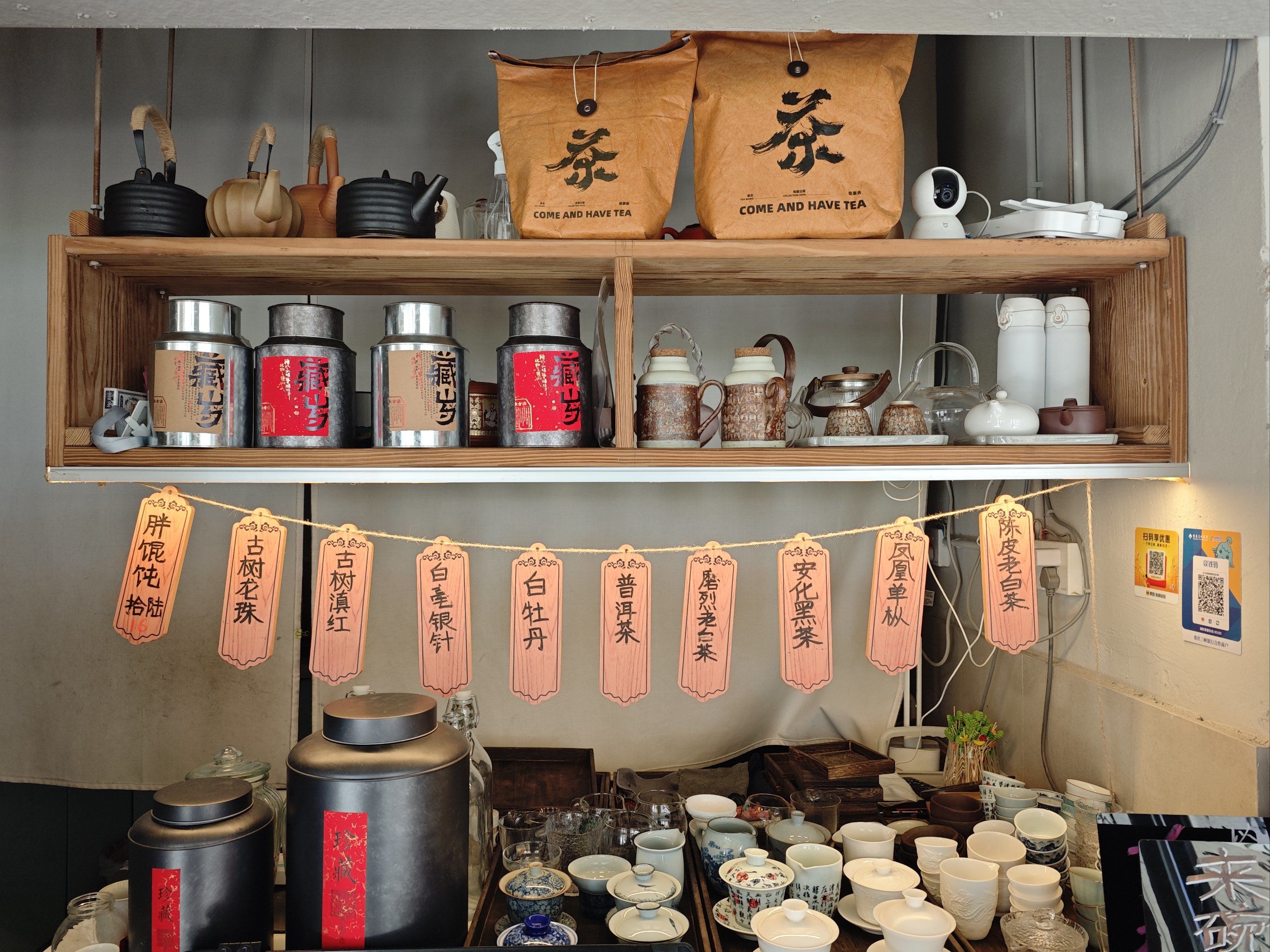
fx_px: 844
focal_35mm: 23
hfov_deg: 73.9
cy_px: 476
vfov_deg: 58.9
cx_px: 635
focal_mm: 6.55
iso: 200
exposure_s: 1/100
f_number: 1.6
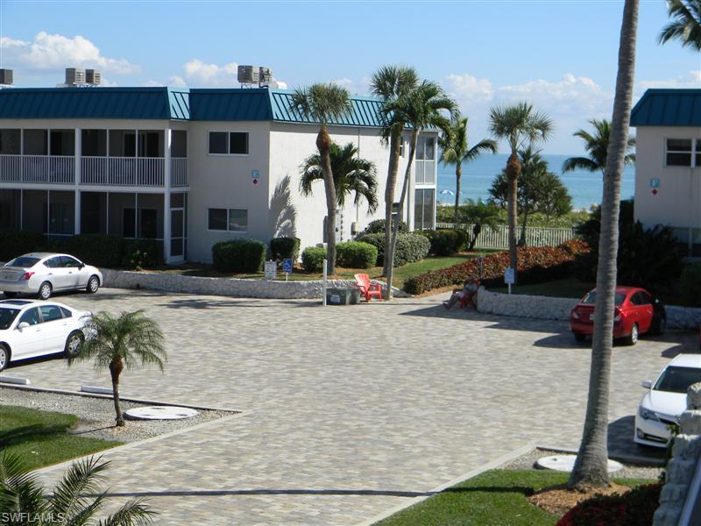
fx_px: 1357
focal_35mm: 67
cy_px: 263
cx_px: 350
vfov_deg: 21.9
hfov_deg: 29.0
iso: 80
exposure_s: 1/206
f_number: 8.6
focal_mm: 12.2
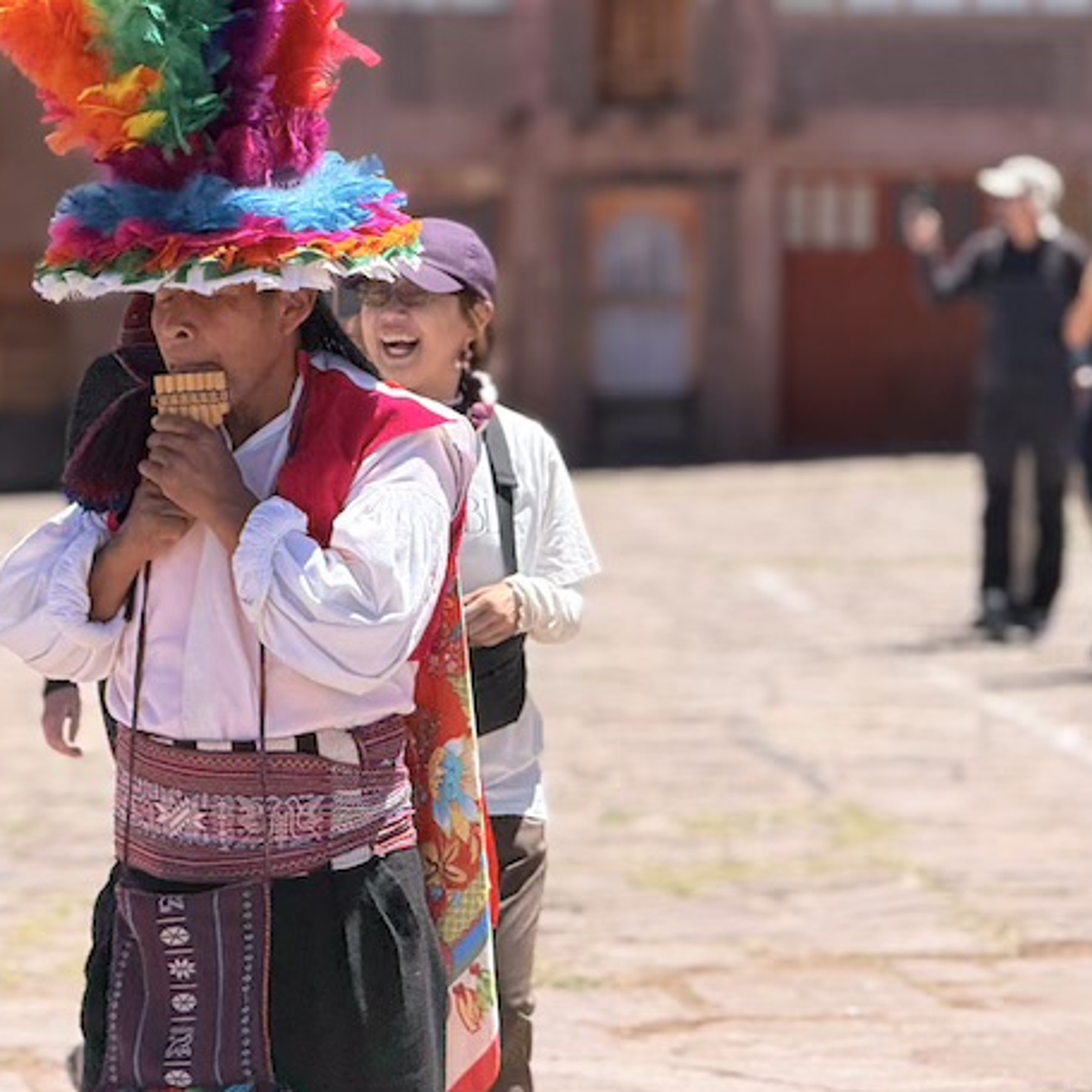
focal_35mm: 186
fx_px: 6638
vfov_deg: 9.4
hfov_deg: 9.4
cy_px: 500
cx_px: 352
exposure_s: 1/1248
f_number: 2.8
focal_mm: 15.66
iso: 64
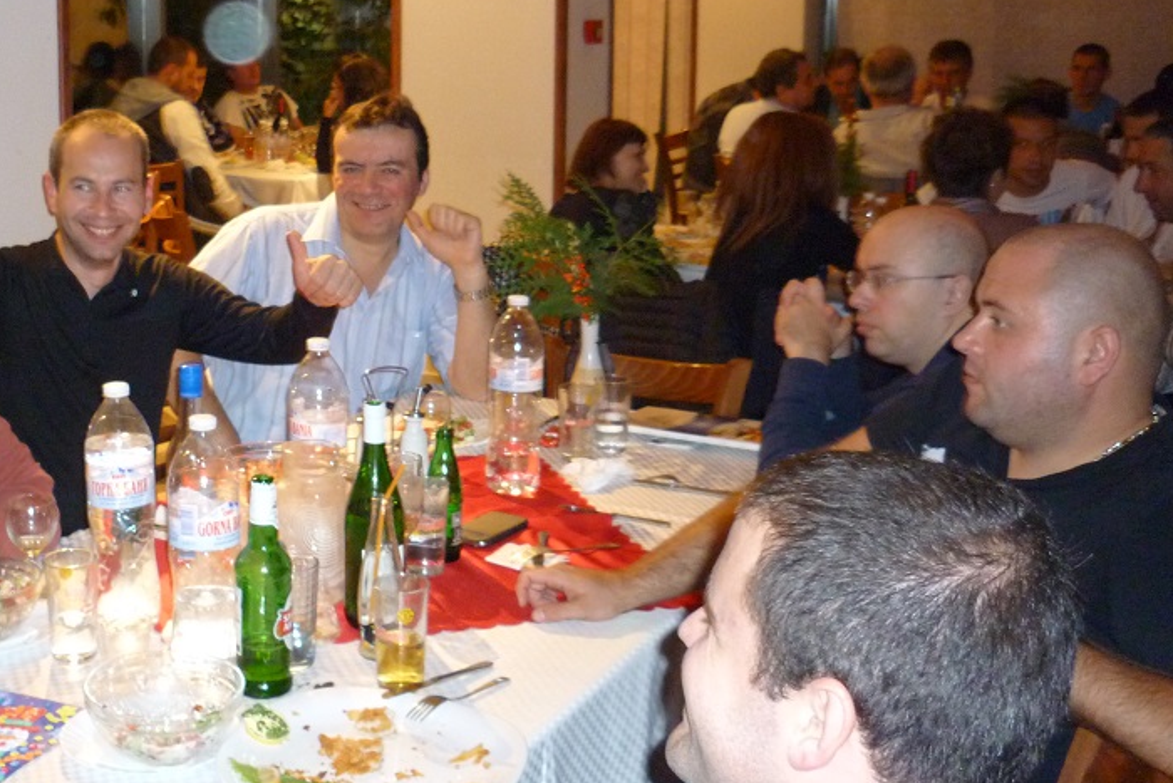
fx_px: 1597
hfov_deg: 39.6
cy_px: 235
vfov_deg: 27.3
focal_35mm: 49
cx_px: 350
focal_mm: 5.5
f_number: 2.8
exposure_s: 1/8
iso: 400
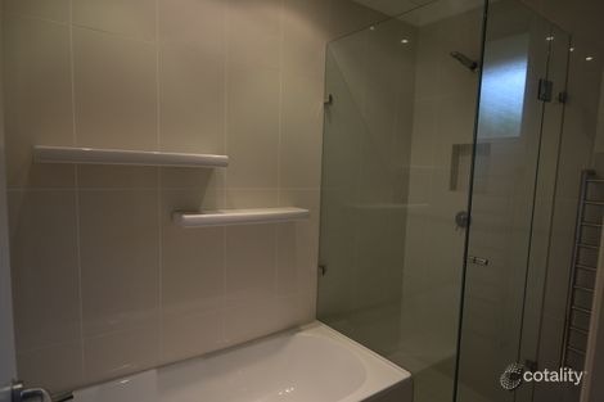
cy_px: 201
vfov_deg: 56.1
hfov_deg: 77.3
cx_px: 302
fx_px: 377
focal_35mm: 22
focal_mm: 15
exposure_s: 1/200
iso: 800
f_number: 4
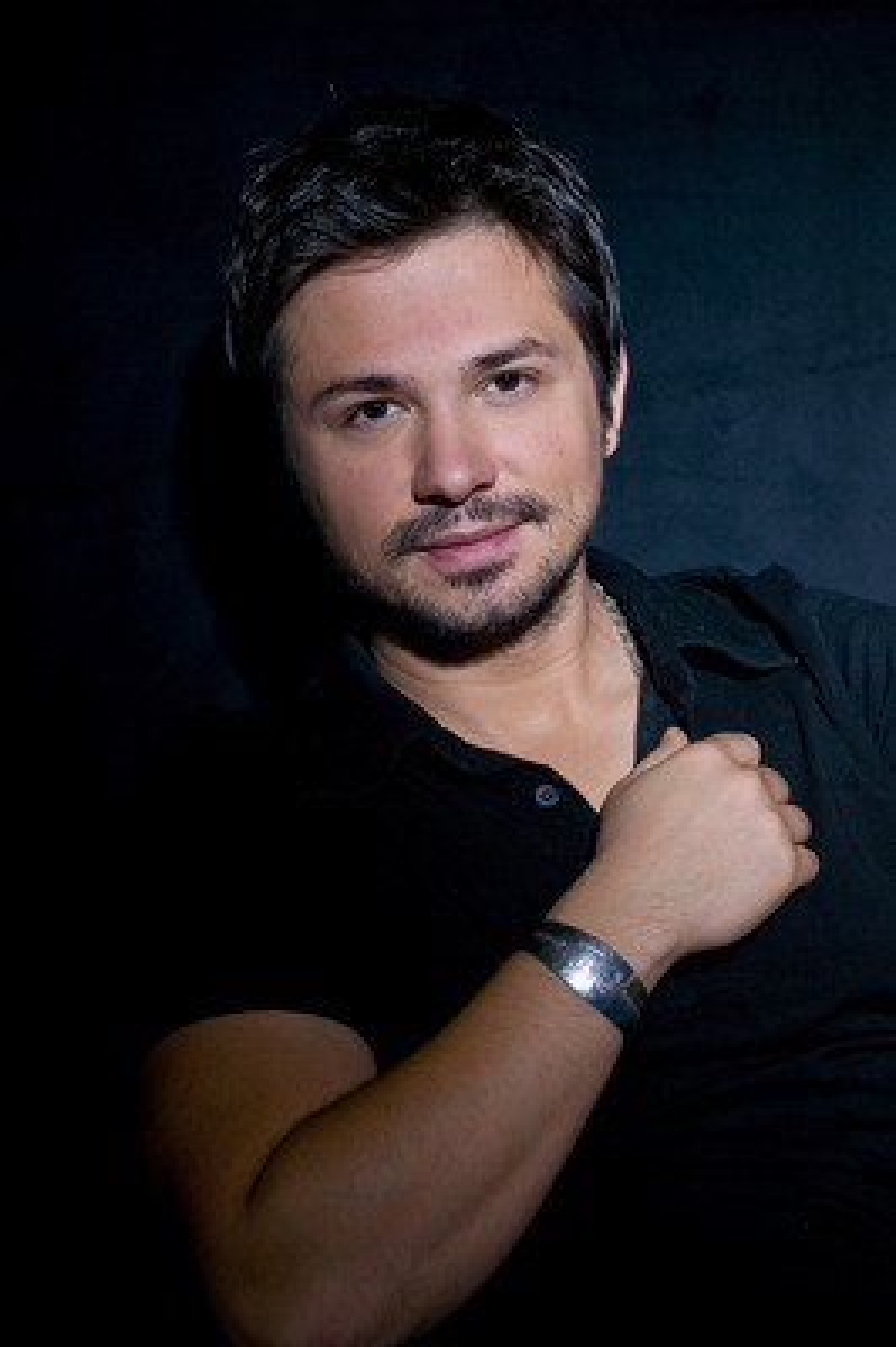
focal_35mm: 75
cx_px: 448
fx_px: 2805
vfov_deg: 27.0
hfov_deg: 18.2
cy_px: 674
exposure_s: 1/80
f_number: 5
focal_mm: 50
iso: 100
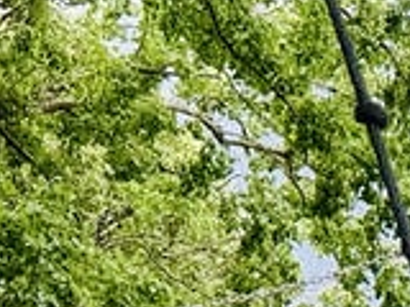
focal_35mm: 180
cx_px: 812
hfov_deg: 10.2
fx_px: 2132
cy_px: 801
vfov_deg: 7.6
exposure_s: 1/439
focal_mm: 6.76
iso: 80
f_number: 1.78
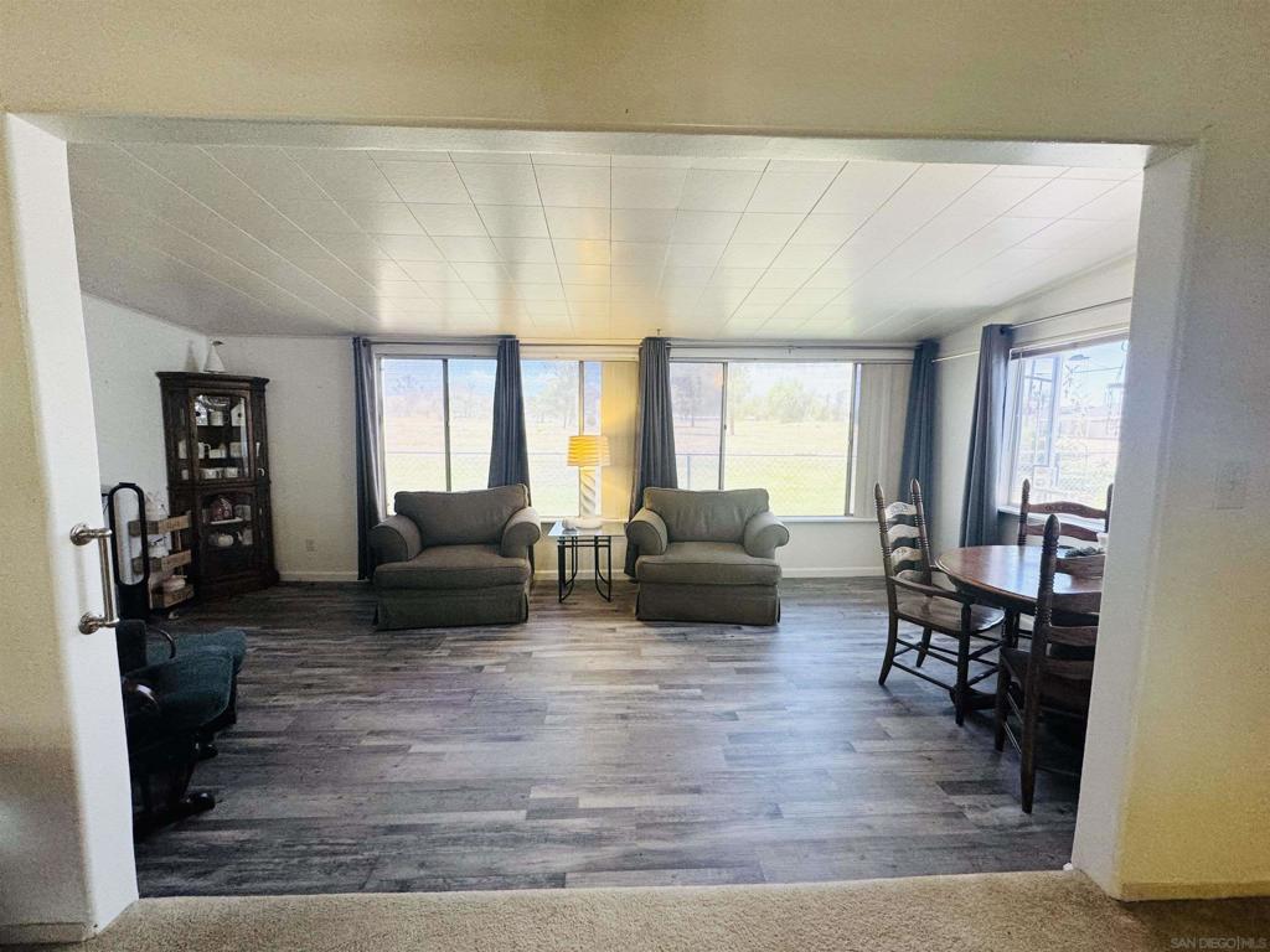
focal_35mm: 14
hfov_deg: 102.1
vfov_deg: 85.7
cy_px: 476
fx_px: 514
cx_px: 635
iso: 160
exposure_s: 1/120
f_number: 2.2
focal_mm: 2.22
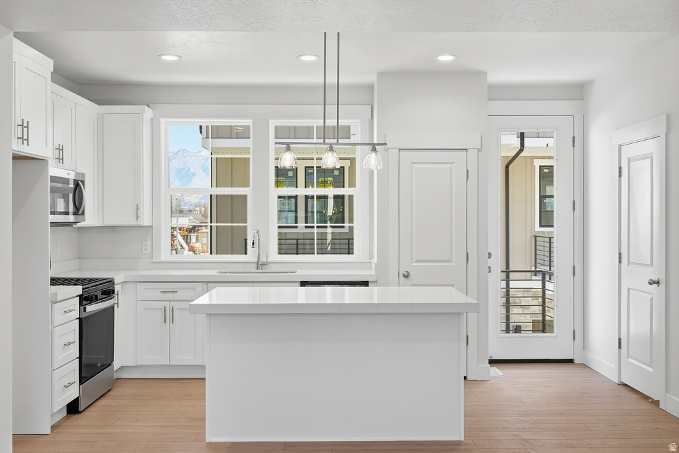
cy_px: 226
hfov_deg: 54.4
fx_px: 660
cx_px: 340
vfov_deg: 37.9
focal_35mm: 35
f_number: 10
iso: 250
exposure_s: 1/500
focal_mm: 35
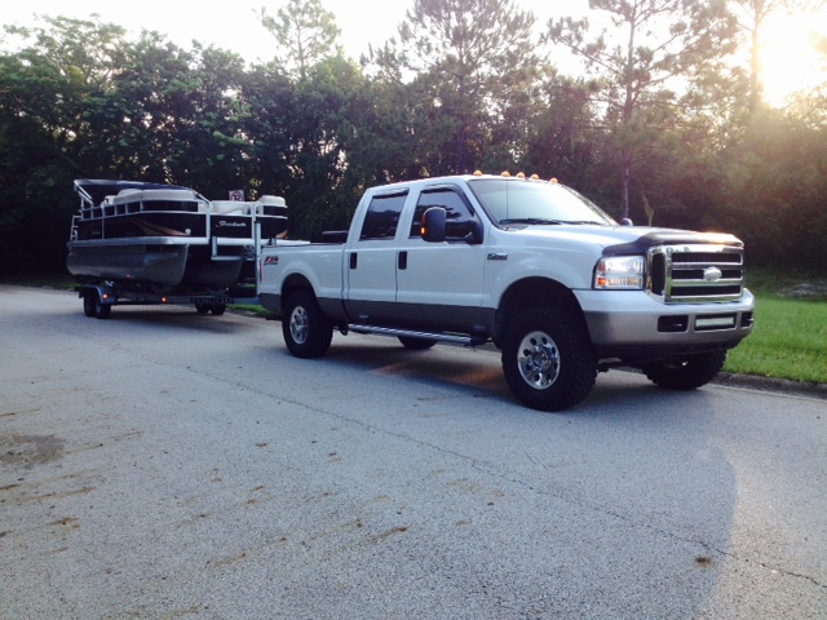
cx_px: 414
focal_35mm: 35
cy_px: 310
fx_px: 836
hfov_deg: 52.6
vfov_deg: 40.7
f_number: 2.4
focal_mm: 4.28
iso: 50
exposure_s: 1/185
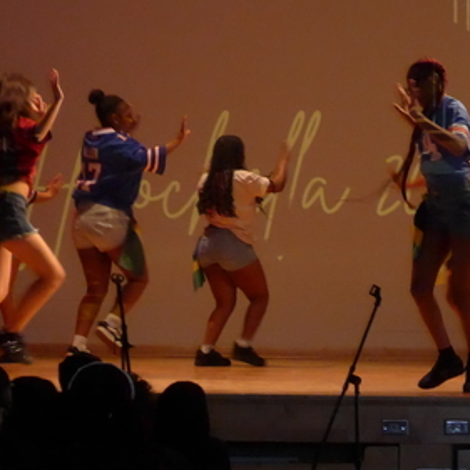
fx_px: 2704
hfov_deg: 9.9
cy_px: 249
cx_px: 472
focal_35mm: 176
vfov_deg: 9.9
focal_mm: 15
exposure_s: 1/60
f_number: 4.2
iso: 800
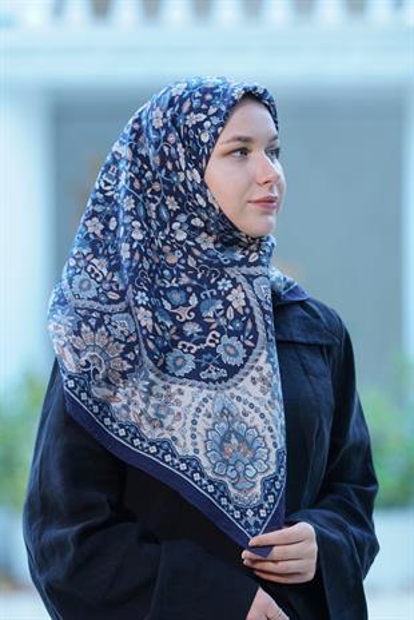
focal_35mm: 115
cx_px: 207
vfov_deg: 17.8
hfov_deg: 11.9
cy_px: 310
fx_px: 1981
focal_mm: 115
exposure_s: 1/200
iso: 640
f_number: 3.2
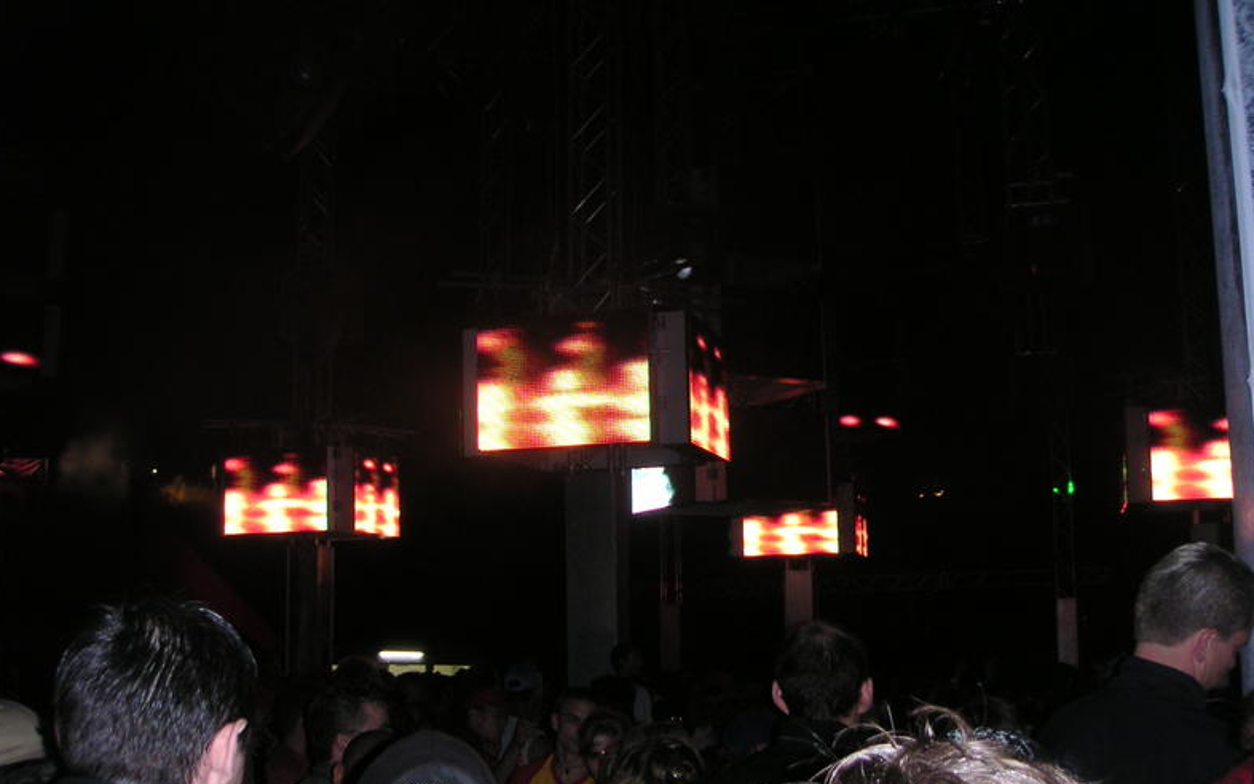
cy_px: 390
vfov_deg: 31.2
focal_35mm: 41
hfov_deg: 48.2
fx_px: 1401
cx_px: 619
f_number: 2.8
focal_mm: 6
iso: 100
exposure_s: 1/45
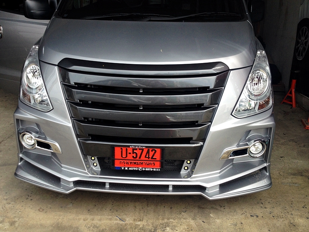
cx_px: 154
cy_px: 116
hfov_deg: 52.6
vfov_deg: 40.7
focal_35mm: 35
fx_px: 312
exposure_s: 1/409
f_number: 2.4
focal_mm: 4.28
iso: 50
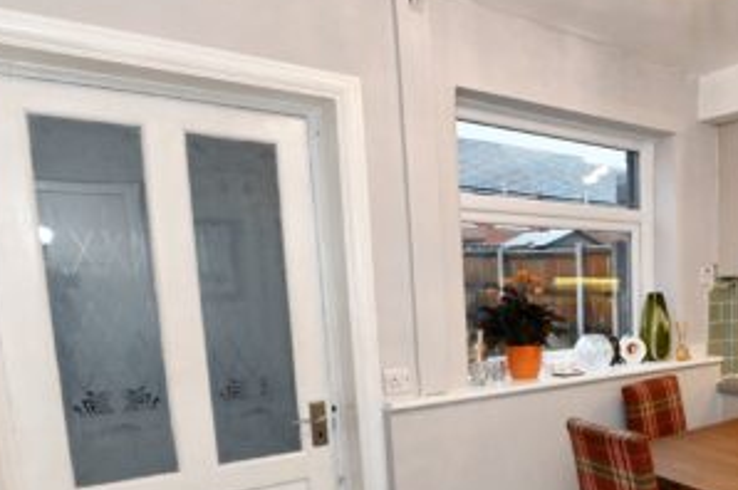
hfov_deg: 54.7
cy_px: 360
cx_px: 676
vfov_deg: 43.6
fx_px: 594
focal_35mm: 29
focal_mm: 15
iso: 6400
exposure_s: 1/60
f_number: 10
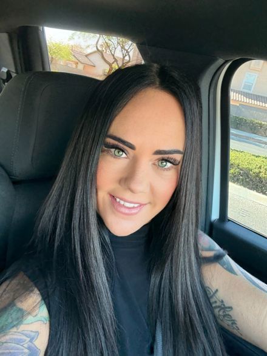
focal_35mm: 30
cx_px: 134
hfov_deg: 46.8
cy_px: 178
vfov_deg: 60.0
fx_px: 309
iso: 80
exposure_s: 1/60
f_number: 1.9
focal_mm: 2.69
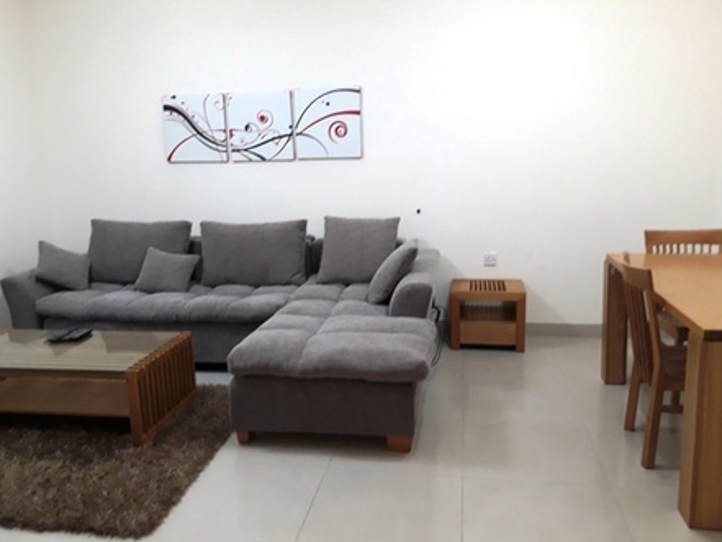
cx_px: 368
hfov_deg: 63.4
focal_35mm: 28
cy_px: 273
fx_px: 584
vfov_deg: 49.8
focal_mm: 3.6
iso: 125
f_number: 1.9
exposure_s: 1/33
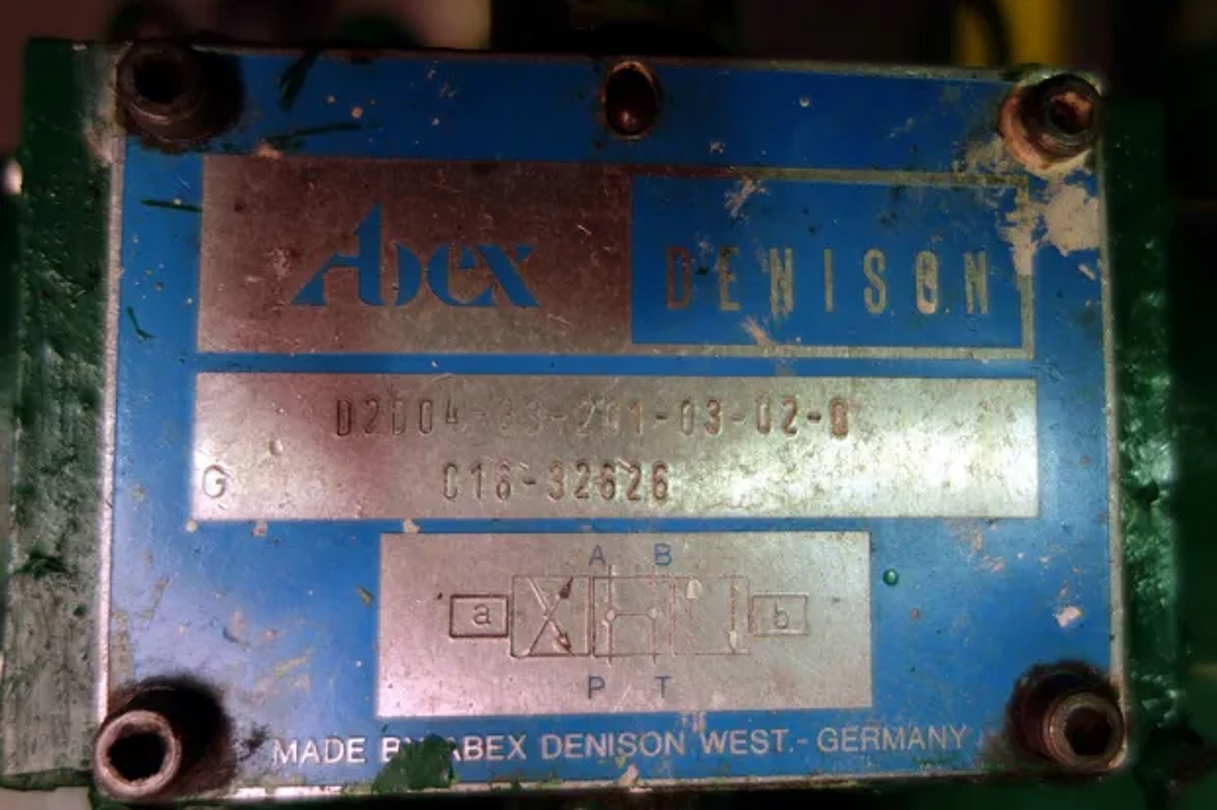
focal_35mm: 28
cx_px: 608
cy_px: 405
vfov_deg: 46.4
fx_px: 946
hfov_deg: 65.5
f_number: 1.8
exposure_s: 1/60
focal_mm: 10.4
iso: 125
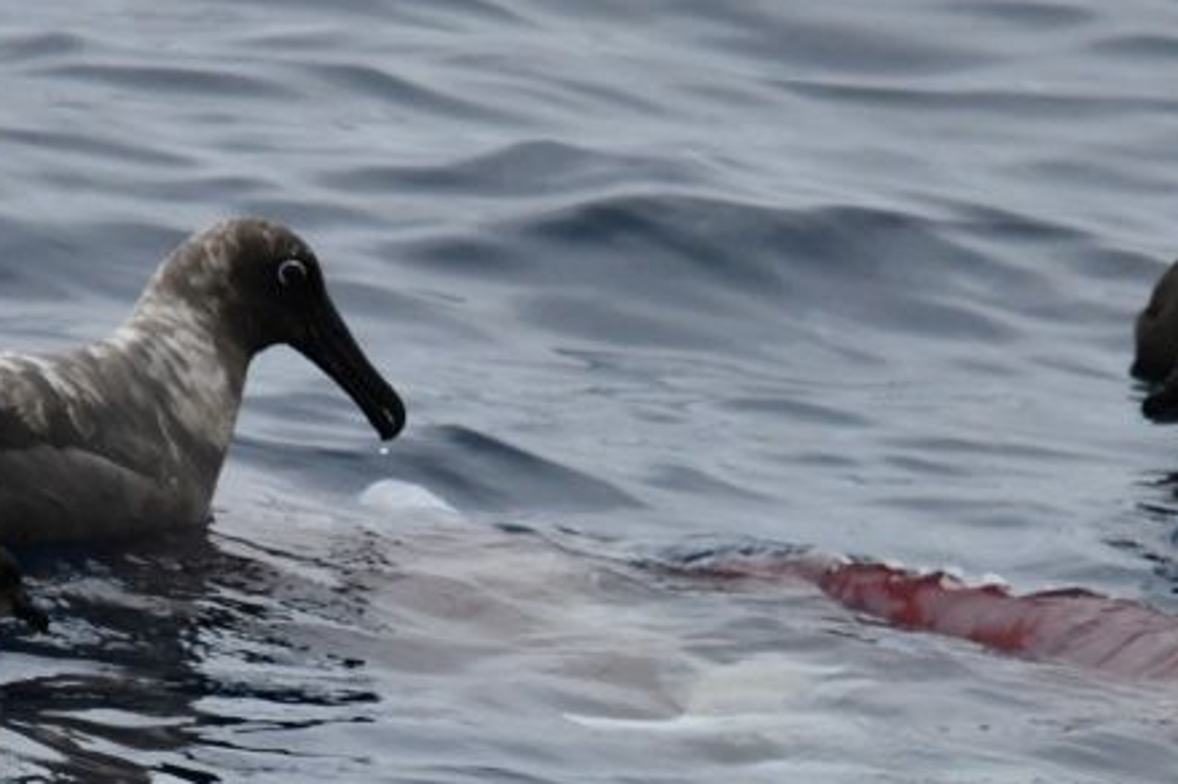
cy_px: 474
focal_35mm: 1094
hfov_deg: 1.9
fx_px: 35770
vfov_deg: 1.3
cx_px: 521
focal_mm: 600
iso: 2200
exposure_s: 1/8000
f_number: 6.3
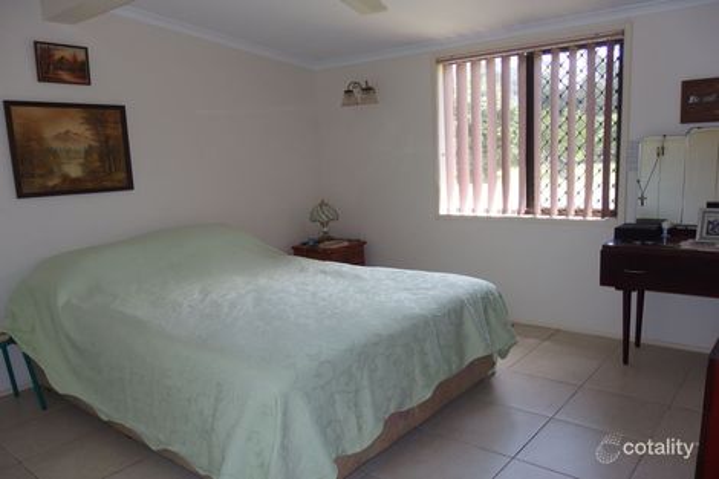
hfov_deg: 69.4
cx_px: 360
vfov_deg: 49.5
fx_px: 519
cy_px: 240
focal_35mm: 26
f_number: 2.5
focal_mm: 4.7
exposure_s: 1/160
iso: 100
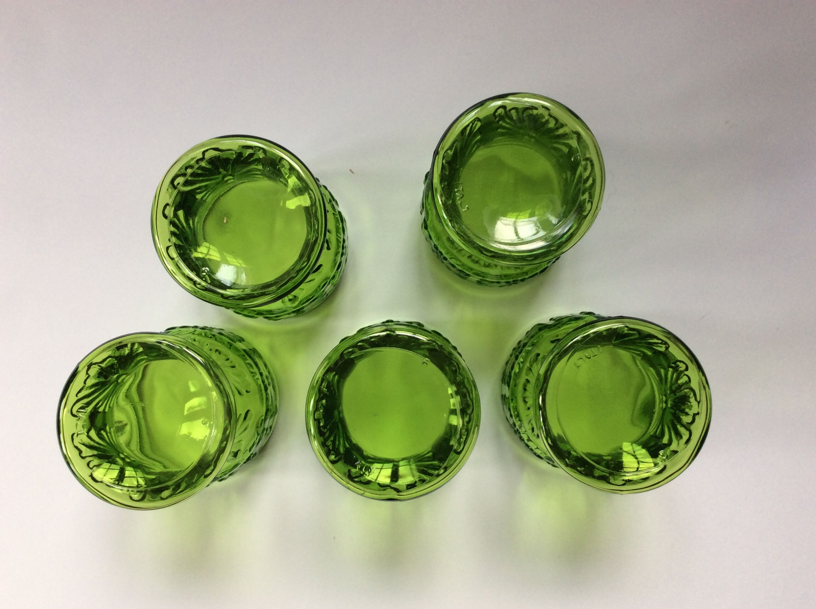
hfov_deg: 56.9
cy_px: 304
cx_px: 408
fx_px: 753
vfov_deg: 44.1
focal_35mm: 32
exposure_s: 1/25
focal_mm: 3.3
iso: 40
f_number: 2.4
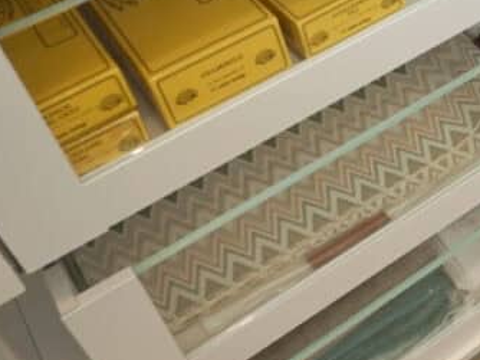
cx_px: 520
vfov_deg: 23.2
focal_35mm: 62
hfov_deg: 28.5
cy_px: 67
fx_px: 859
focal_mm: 14
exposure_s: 1/160
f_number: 4
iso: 400
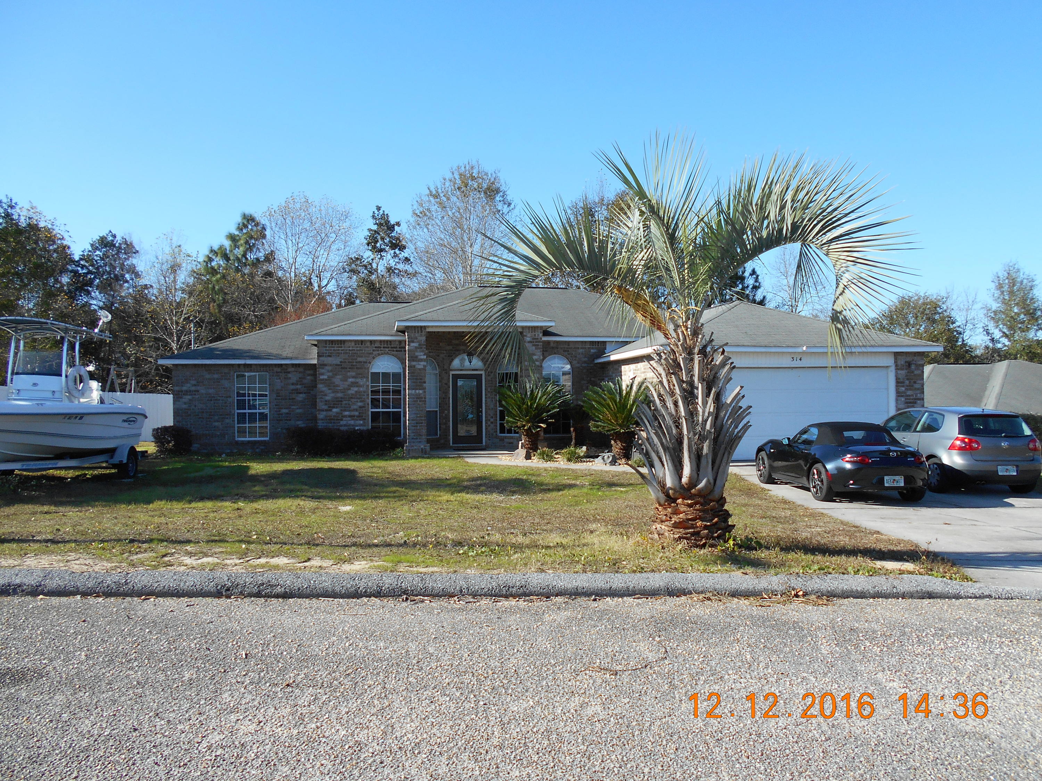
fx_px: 783
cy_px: 390
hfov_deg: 67.3
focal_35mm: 26
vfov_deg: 53.1
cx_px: 521
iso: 80
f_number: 3.2
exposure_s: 1/640
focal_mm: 4.6
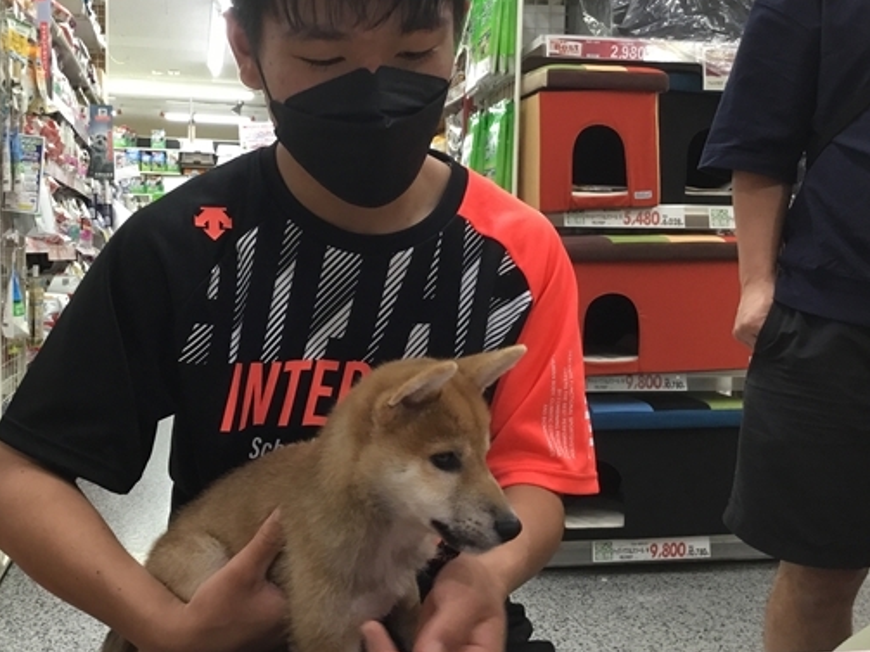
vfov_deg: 38.6
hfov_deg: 49.9
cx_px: 358
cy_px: 318
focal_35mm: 37
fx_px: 930
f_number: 2.4
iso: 100
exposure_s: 1/30
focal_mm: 3.3
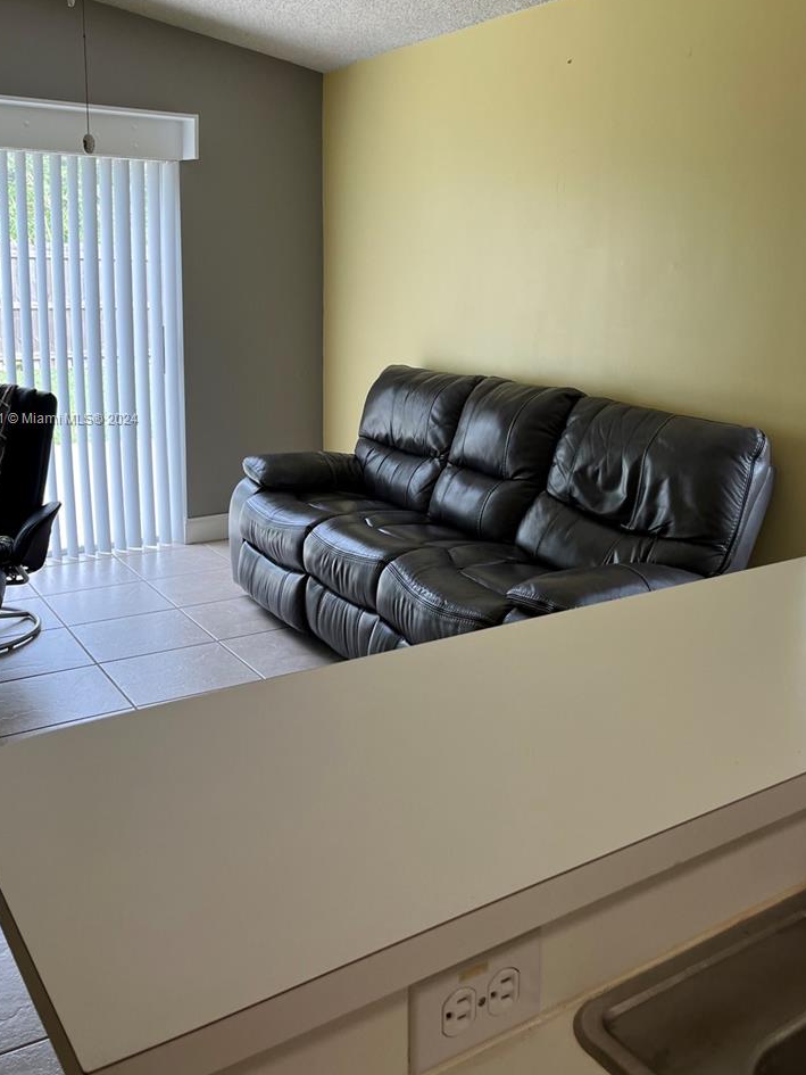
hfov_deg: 42.9
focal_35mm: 33
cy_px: 420
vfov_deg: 54.9
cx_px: 441
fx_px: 1024
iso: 64
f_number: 1.6
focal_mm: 5.1
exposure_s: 1/120
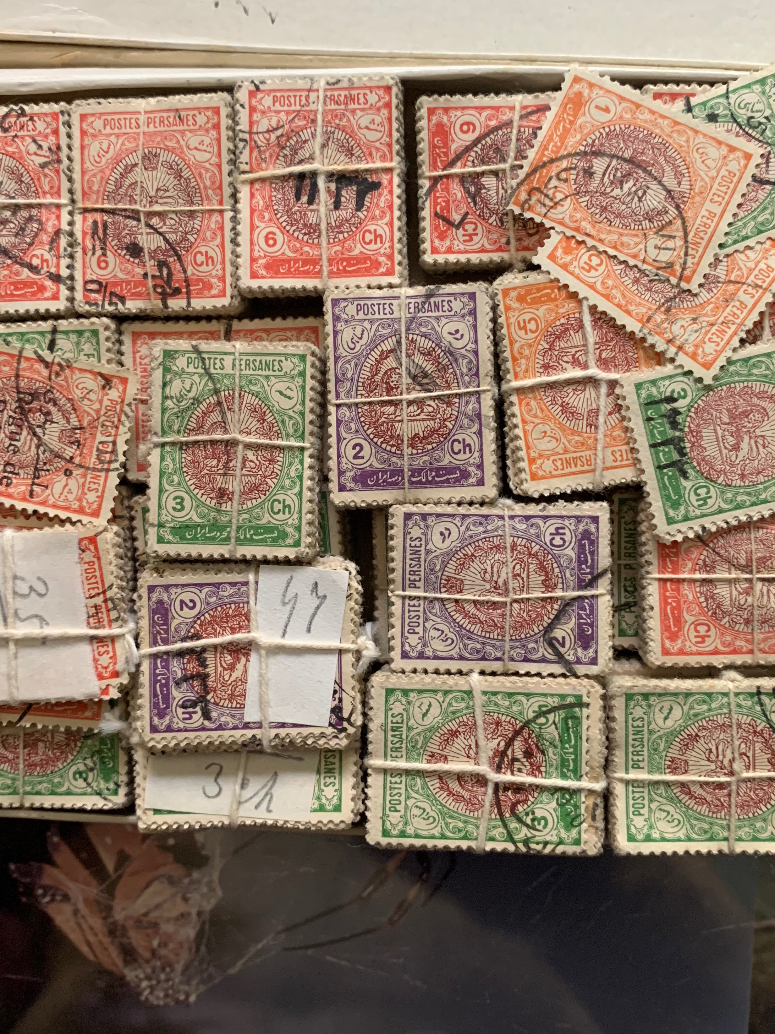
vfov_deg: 51.3
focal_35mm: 36
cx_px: 403
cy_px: 484
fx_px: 1075
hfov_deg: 39.6
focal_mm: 4.25
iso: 200
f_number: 1.8
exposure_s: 1/60
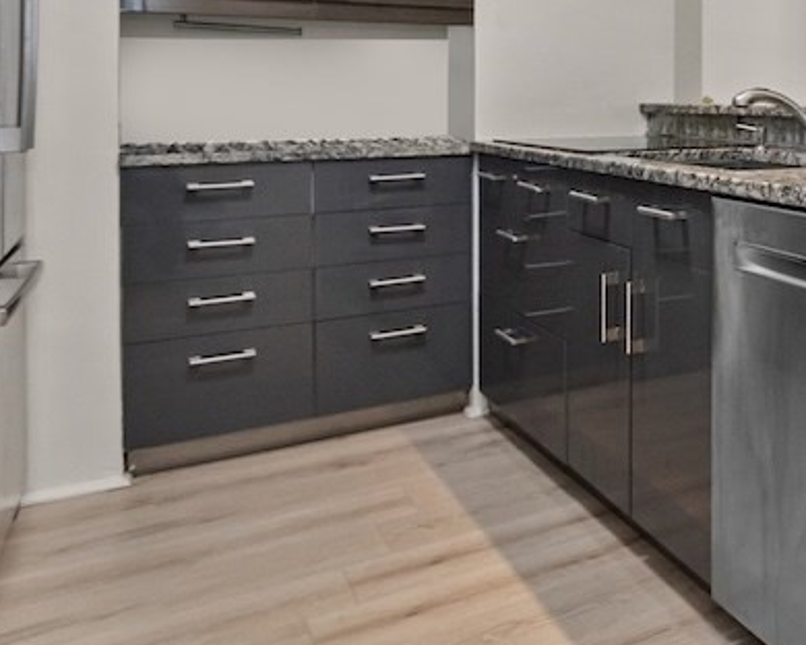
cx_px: 847
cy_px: 92
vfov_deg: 38.0
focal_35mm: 37
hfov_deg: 41.2
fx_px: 883
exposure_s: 1/80
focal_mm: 10
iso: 640
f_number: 5
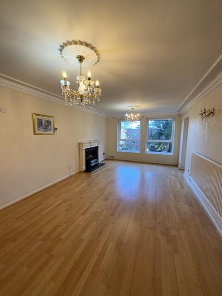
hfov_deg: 85.7
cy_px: 148
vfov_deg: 102.1
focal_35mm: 14
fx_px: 120
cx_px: 111
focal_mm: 2.22
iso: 125
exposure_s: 1/100
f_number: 2.2
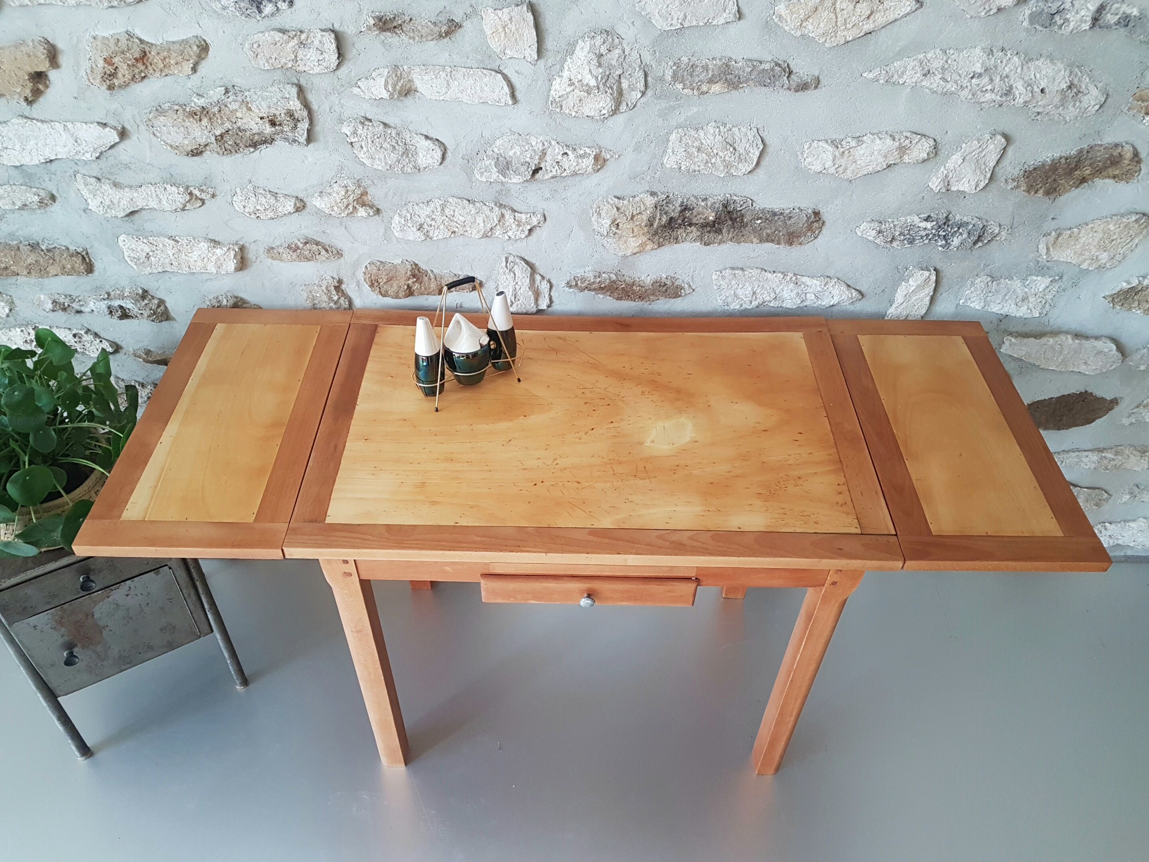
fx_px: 863
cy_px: 431
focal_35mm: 26
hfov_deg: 67.3
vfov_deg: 53.1
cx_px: 574
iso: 125
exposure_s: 1/50
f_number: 1.7
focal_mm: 4.2
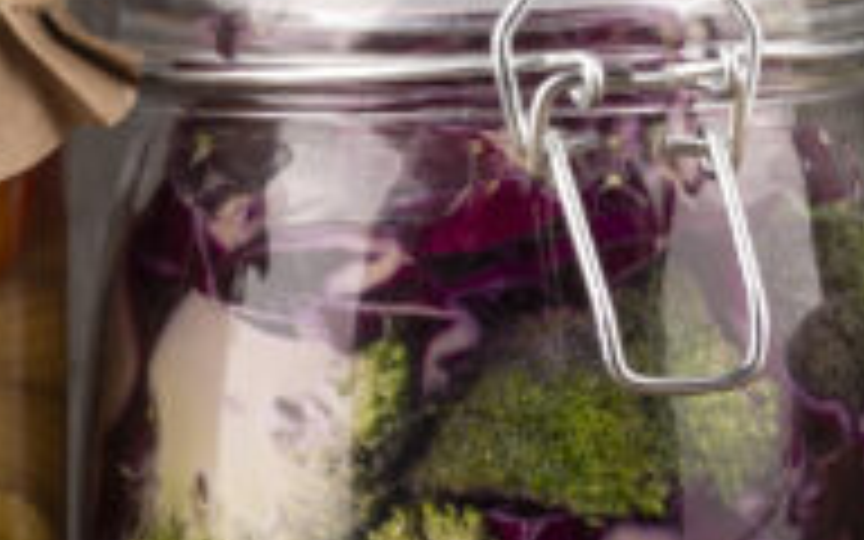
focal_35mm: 572
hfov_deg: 3.7
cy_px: -117
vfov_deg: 2.3
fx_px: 13469
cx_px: 900
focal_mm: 105
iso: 100
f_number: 9
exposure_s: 1/125
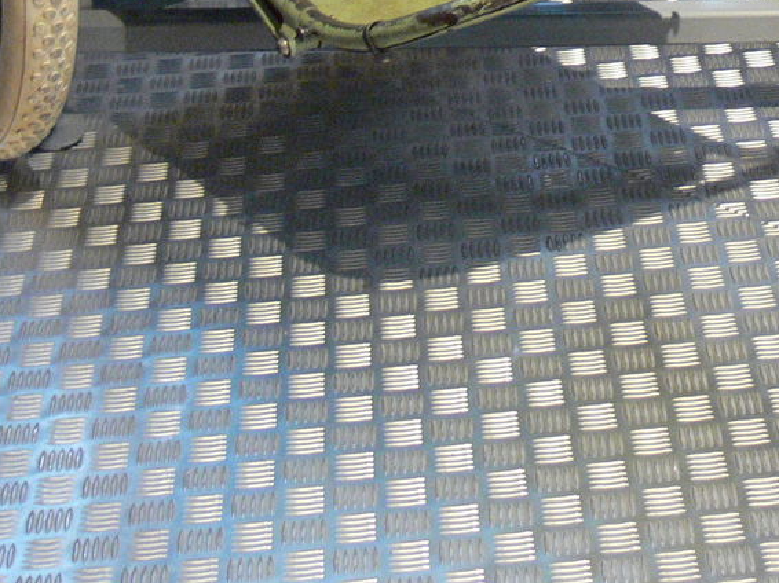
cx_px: 782
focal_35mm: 99
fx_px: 2227
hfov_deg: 19.3
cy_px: -238
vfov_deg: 14.1
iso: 200
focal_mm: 7.4
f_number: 2.8
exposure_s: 1/10
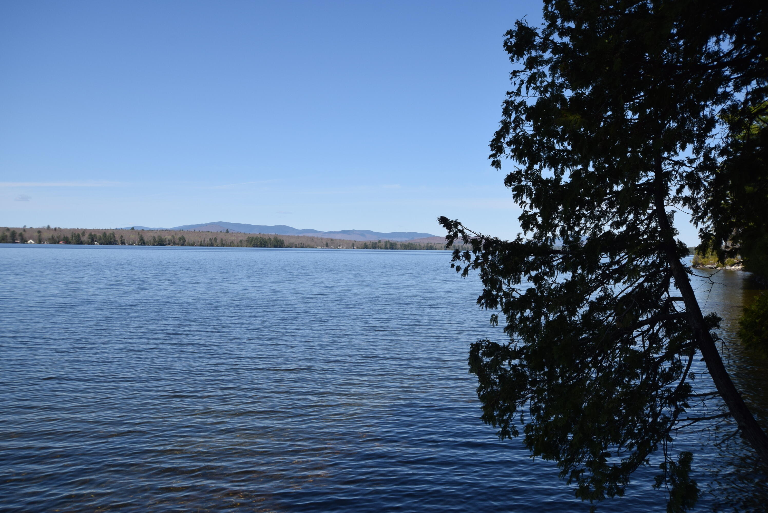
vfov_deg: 40.0
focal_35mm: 33
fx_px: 705
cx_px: 384
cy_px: 256
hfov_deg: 57.2
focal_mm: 22
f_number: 9
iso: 200
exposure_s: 1/320
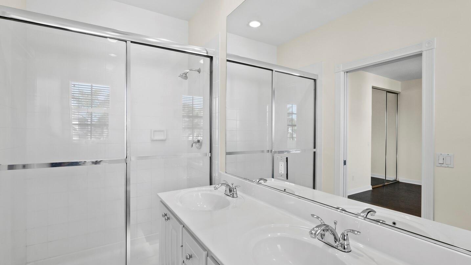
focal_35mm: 17
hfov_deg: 95.9
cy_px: 134
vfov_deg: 63.9
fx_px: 212
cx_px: 247
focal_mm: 7
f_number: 14
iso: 320
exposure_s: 1/3
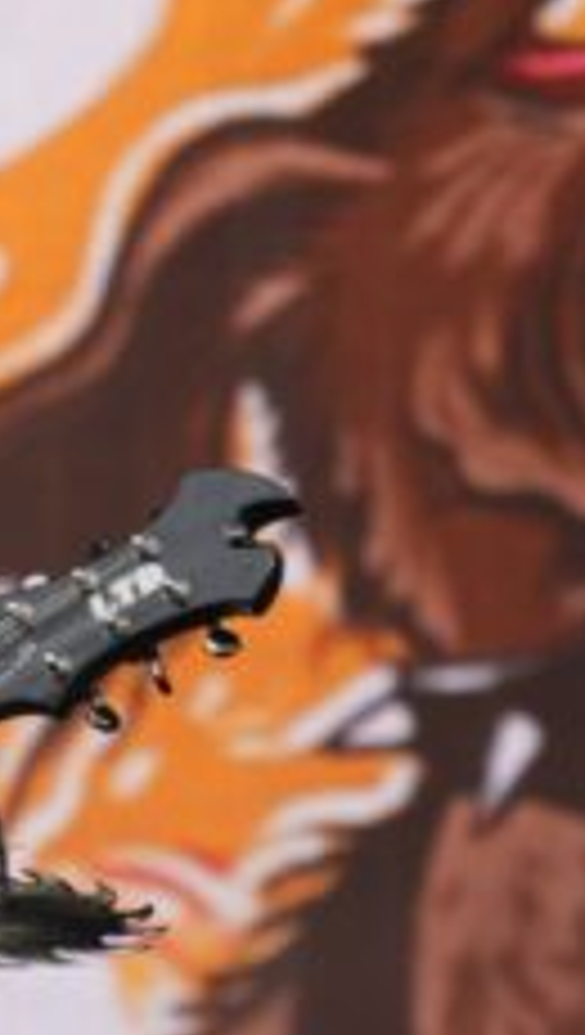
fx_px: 15682
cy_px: 387
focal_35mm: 571
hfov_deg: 2.1
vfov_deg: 3.8
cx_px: -396
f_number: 5.6
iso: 160
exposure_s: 1/200
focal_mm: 109
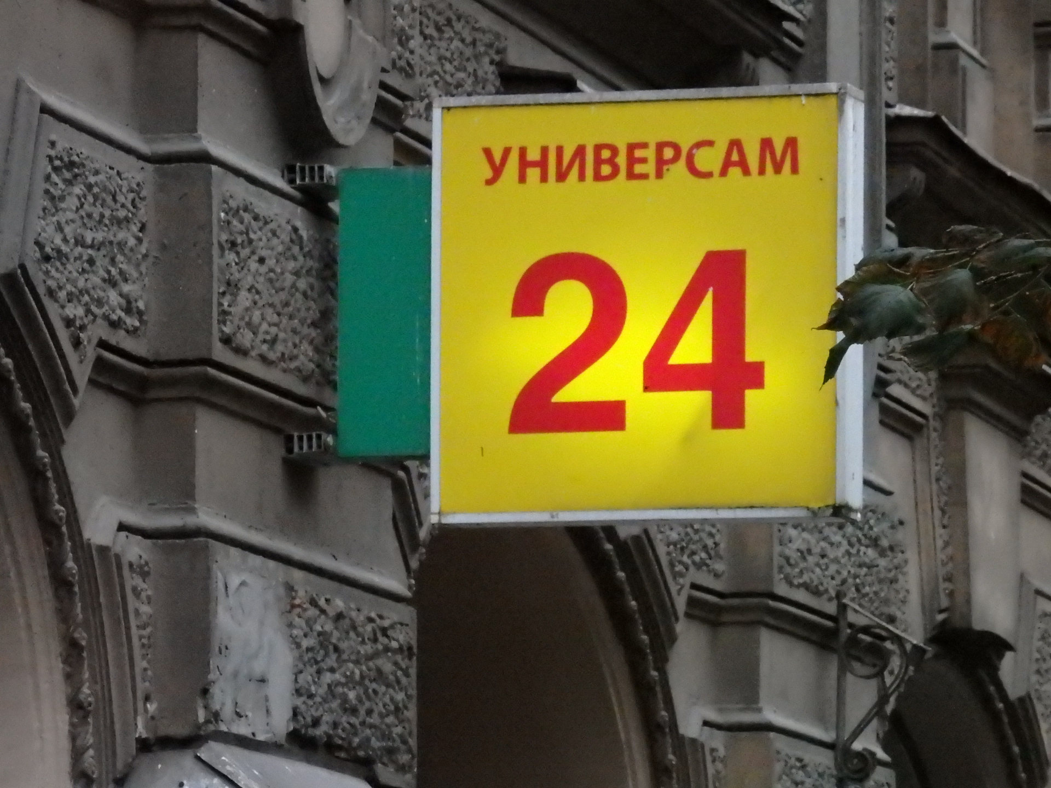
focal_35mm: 225
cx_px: 526
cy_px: 394
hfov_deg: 8.8
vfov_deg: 6.6
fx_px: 6831
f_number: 6.1
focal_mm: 40.2
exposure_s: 1/640
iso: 3200
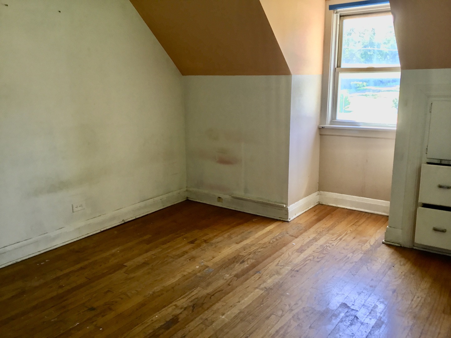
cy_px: 169
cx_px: 226
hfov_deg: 58.4
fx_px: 404
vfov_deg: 45.4
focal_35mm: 31
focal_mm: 3.3
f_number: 2.4
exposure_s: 1/30
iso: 40
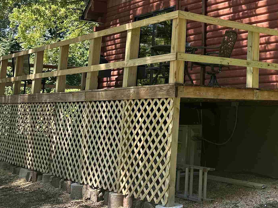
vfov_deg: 26.4
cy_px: 13
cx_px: 258
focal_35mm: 53
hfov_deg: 33.9
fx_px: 426
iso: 80
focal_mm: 6.86
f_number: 1.78
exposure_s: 1/672
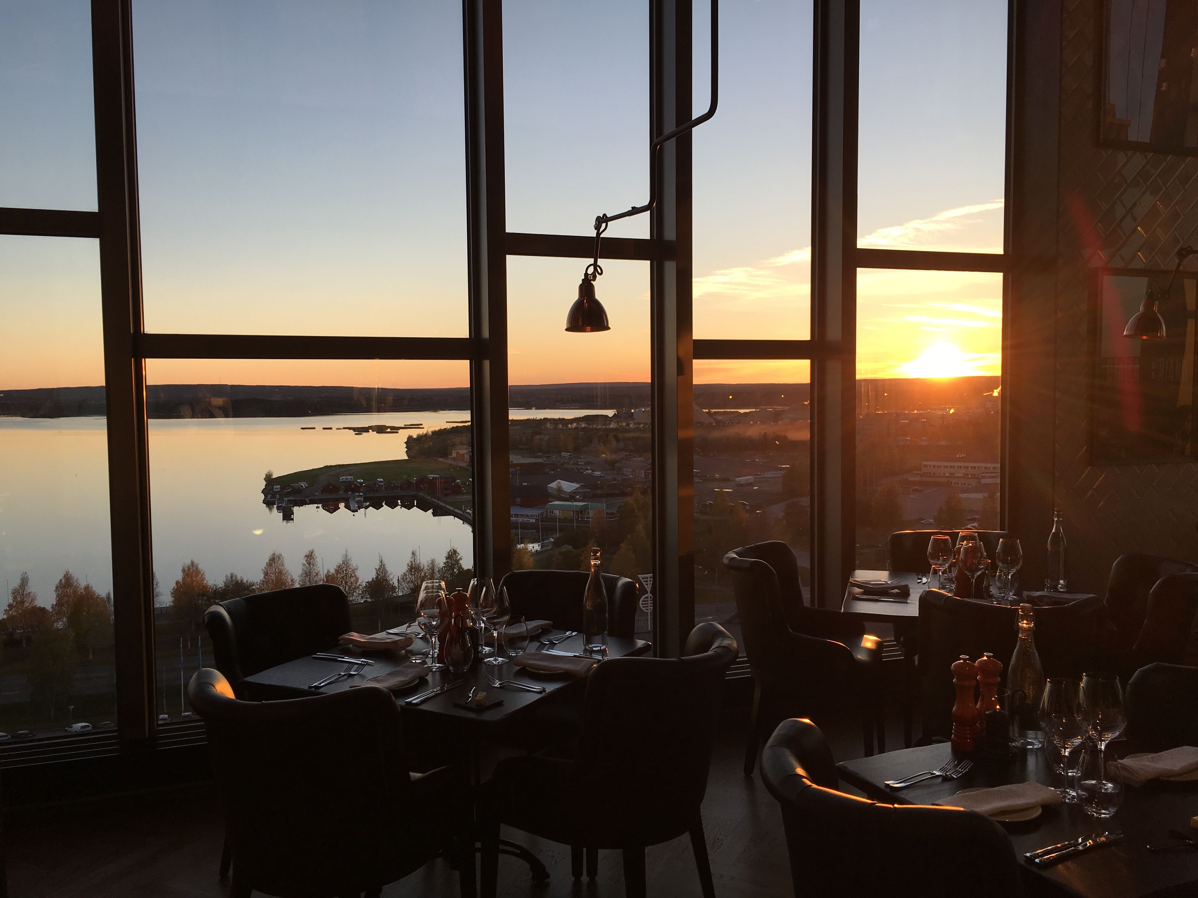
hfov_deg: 61.7
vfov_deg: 48.2
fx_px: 1004
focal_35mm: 29
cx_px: 599
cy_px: 449
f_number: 2.2
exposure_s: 1/278
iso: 25
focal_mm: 4.15
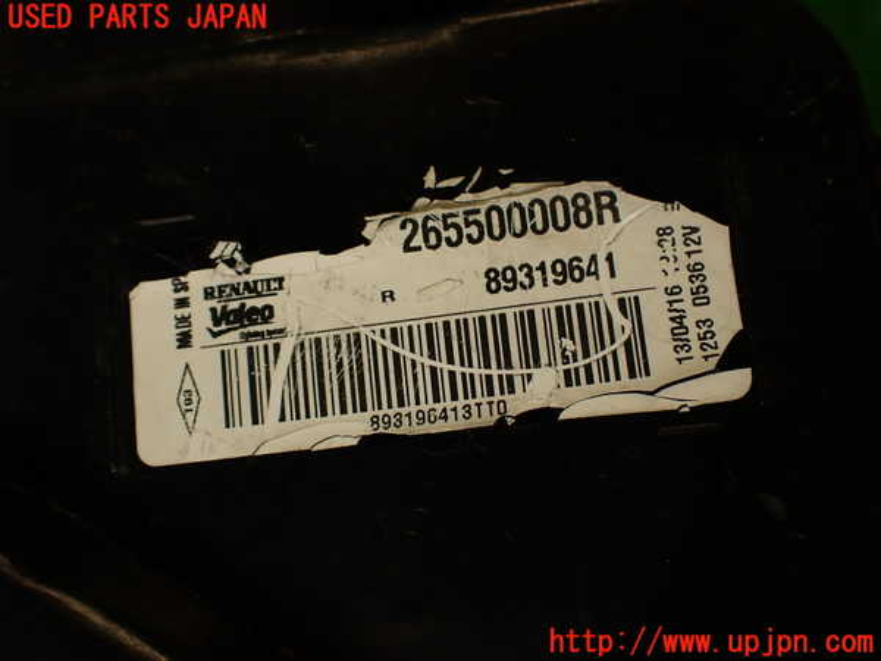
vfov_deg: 44.2
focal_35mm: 32
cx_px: 440
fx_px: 814
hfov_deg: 56.8
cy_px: 330
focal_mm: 5.79
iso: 100
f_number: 2.4
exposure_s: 1/100
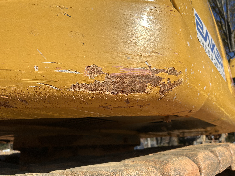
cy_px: 88
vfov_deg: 53.1
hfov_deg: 67.3
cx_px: 118
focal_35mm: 26
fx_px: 177
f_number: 1.5
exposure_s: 1/5587
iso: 50
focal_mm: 5.7
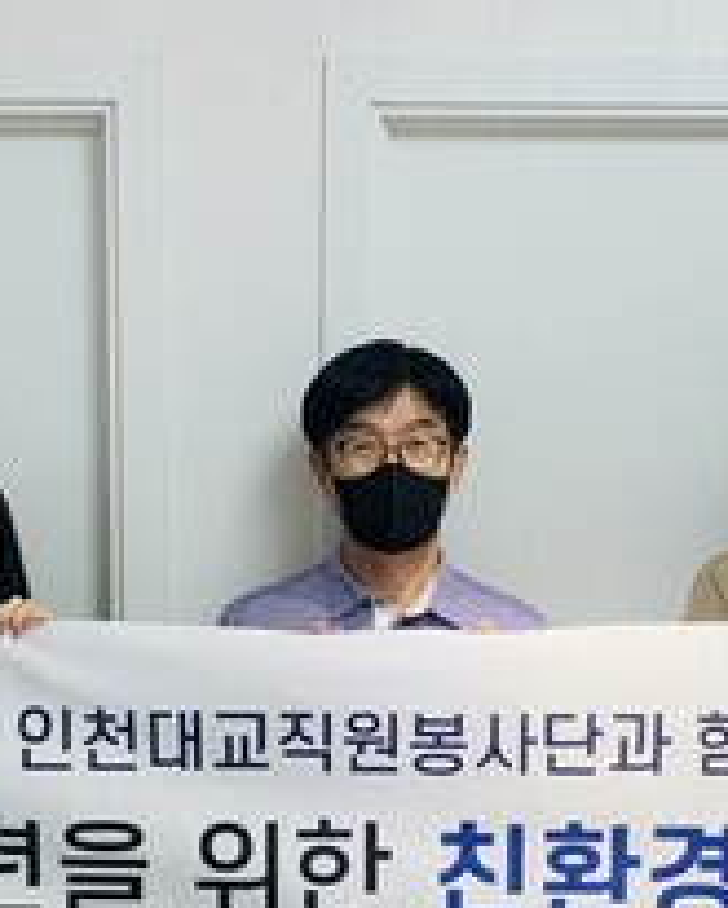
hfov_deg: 20.7
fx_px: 1992
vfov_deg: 25.2
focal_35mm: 74
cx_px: 322
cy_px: 745
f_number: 1.8
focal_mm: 4.25
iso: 64
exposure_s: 1/120
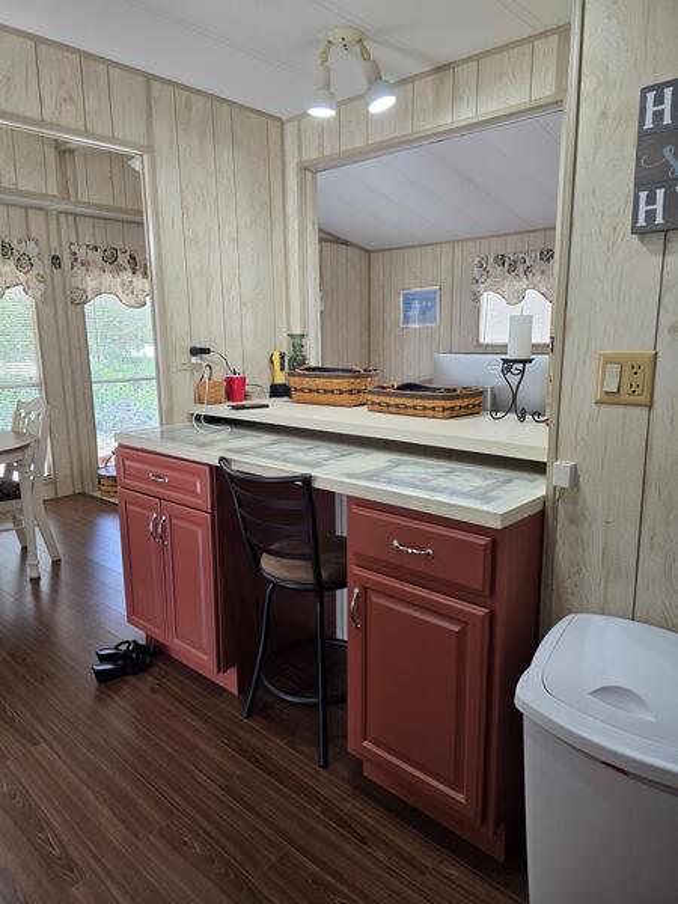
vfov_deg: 73.9
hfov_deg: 58.9
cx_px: 339
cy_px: 452
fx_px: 601
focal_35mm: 23
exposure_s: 1/120
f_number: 1.7
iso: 160
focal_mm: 6.3
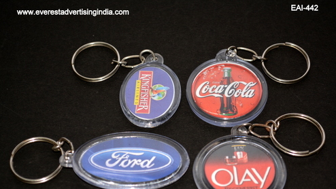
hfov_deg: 24.3
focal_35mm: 88
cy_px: 111
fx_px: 780
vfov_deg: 13.8
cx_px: 169
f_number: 5.6
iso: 200
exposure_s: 1/30
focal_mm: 55
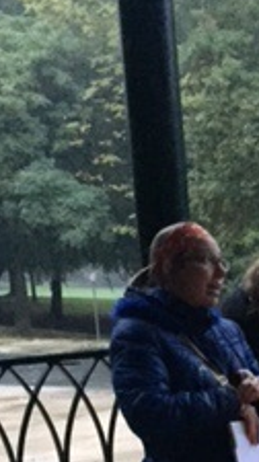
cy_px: 485
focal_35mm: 90
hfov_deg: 12.5
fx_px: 1103
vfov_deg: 22.6
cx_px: 423
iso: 400
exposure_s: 1/15
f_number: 2.2
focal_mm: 4.15
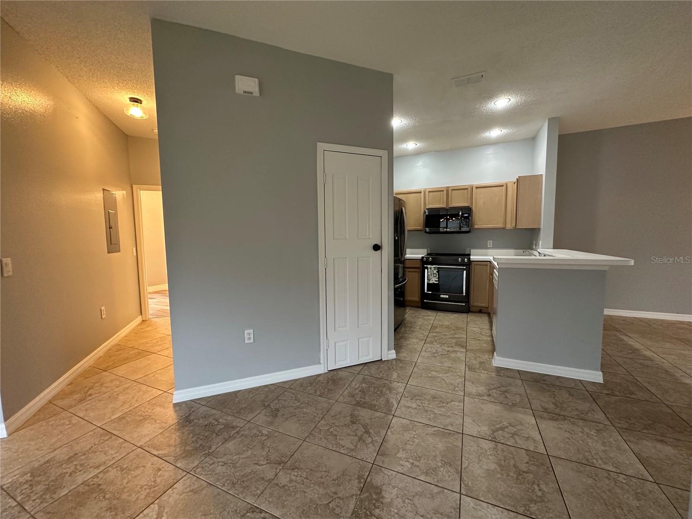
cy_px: 260
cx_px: 346
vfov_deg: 85.7
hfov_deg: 102.1
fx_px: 280
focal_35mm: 14
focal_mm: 2.22
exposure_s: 1/60
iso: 320
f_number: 2.2
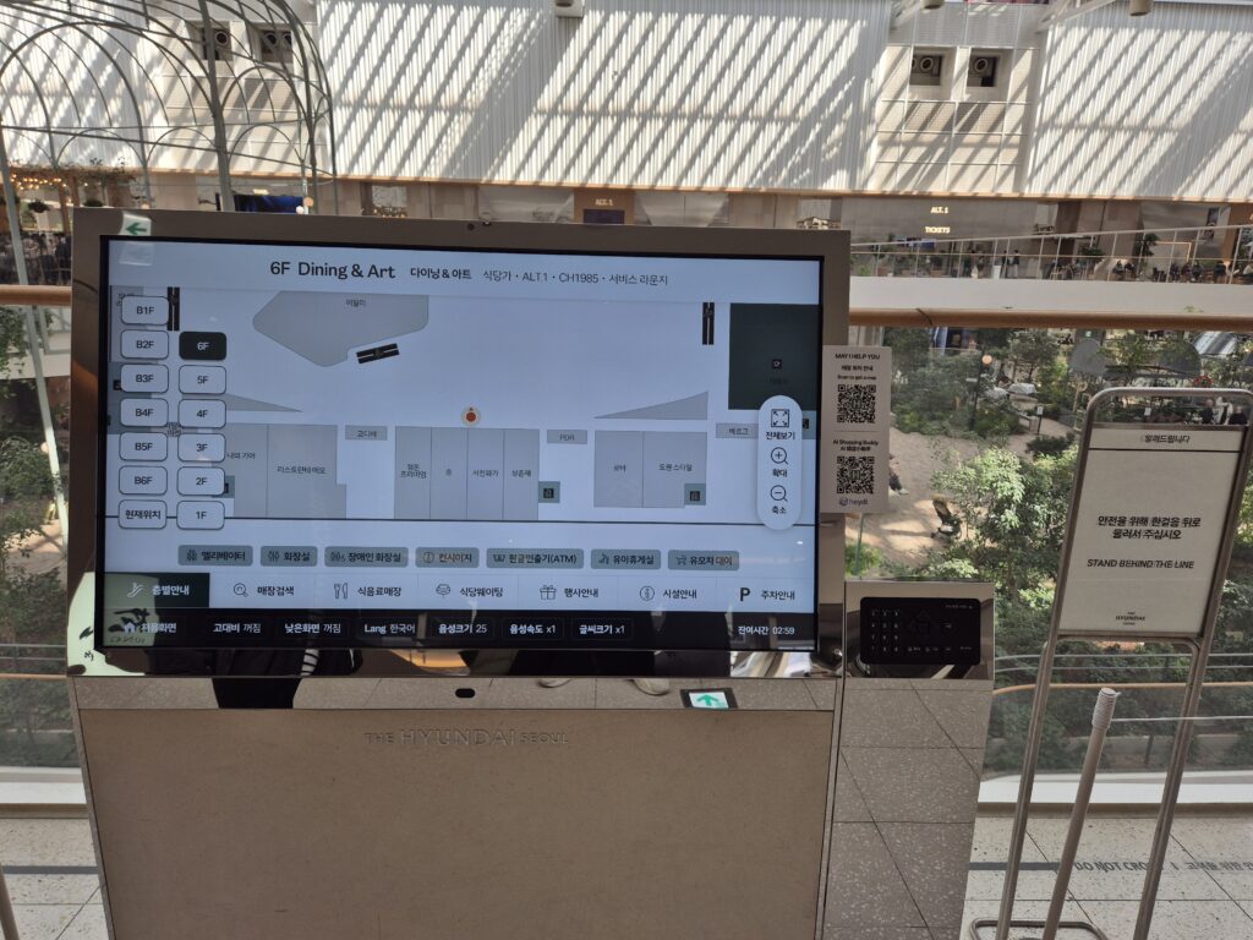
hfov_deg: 73.9
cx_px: 626
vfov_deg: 58.9
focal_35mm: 23
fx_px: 833
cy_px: 470
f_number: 1.8
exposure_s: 1/490
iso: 40
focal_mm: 5.4
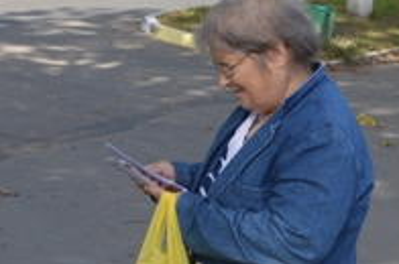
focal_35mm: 120
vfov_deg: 11.4
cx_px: -73
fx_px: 1328
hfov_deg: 16.4
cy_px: 146
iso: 100
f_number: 6.3
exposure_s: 1/160
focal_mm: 26
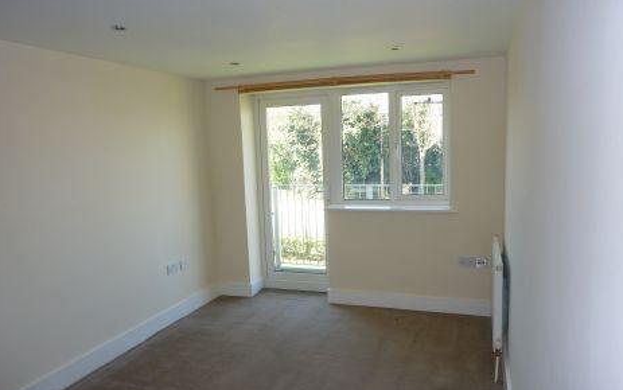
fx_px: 459
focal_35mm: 27
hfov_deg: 68.4
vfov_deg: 46.0
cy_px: 212
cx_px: 314
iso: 100
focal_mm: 4.1
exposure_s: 1/50
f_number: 3.3
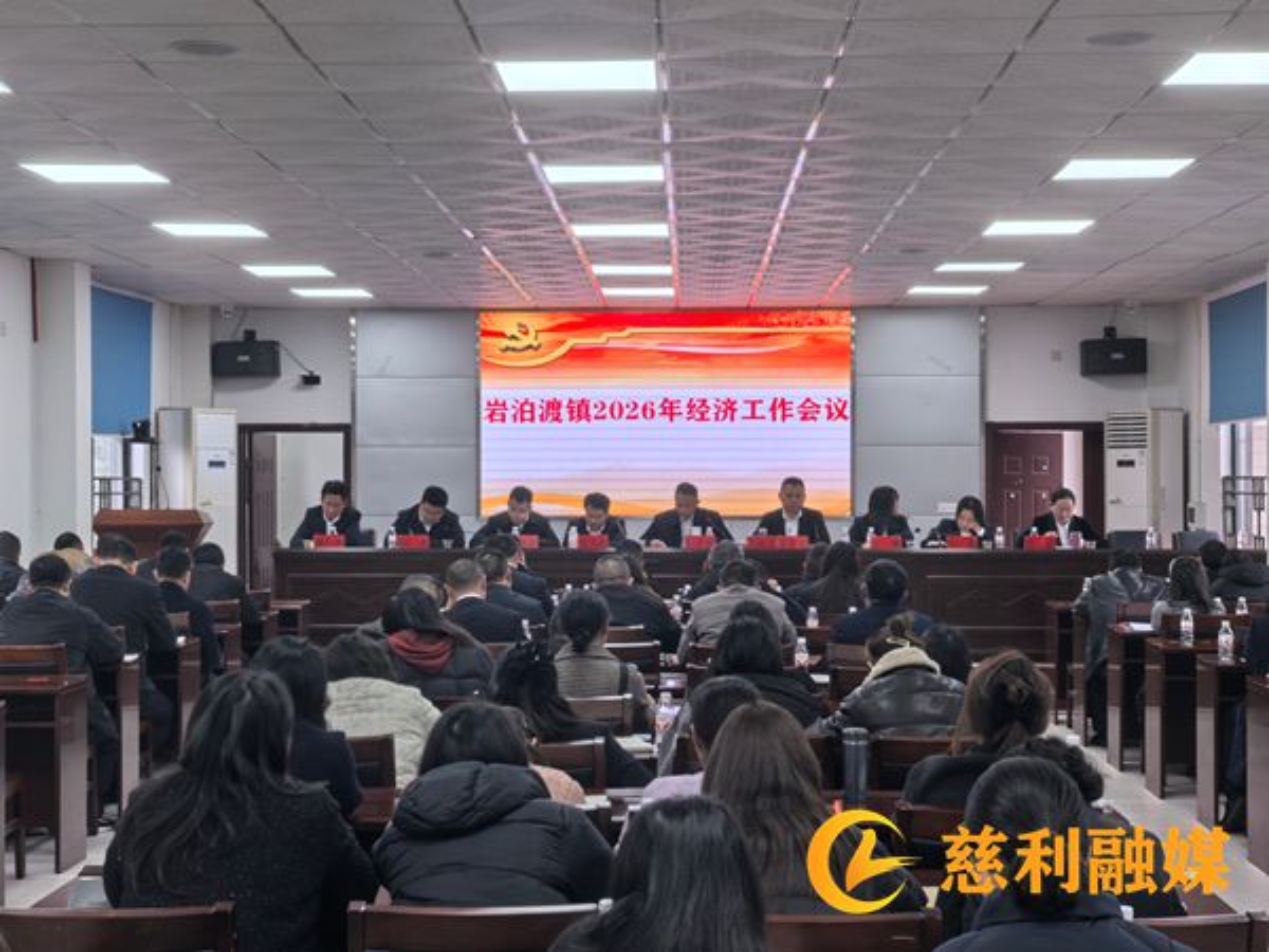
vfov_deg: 25.2
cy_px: 476
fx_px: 2126
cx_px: 634
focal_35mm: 58
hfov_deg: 33.2
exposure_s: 1/100
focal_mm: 5.75
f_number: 4
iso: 100
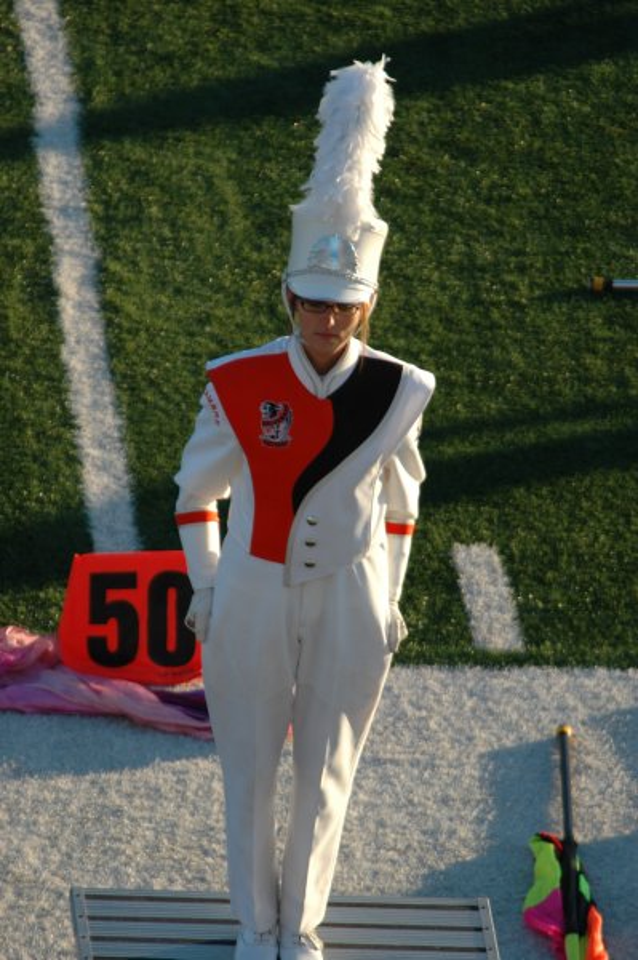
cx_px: 319
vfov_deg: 3.4
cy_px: 480
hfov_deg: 2.3
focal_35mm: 600
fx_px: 15976
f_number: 5.6
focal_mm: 400
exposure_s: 1/320
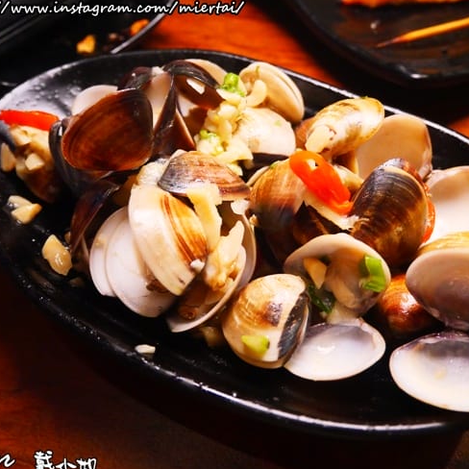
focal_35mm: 29
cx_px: 260
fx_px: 445
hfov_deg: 55.5
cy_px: 237
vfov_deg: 55.6
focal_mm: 12
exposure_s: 1/60
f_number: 3.5
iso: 2500
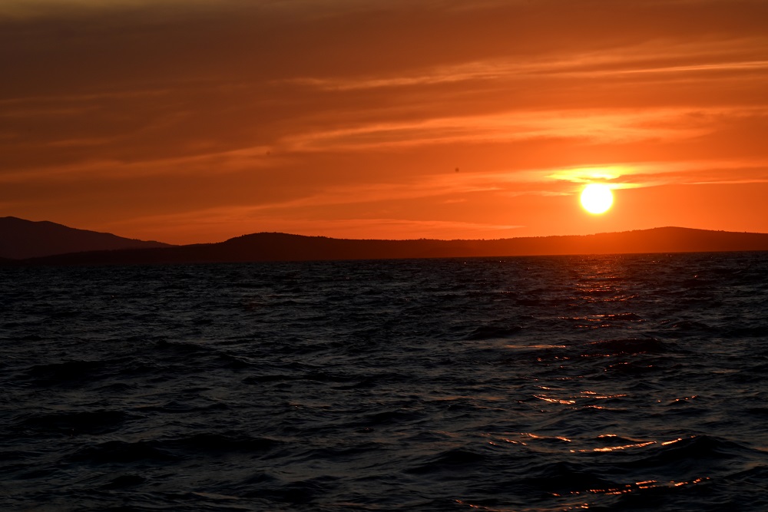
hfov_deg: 14.2
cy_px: 256
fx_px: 3094
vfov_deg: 9.5
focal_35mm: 145
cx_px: 384
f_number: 16
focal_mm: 145
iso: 140
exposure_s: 1/160
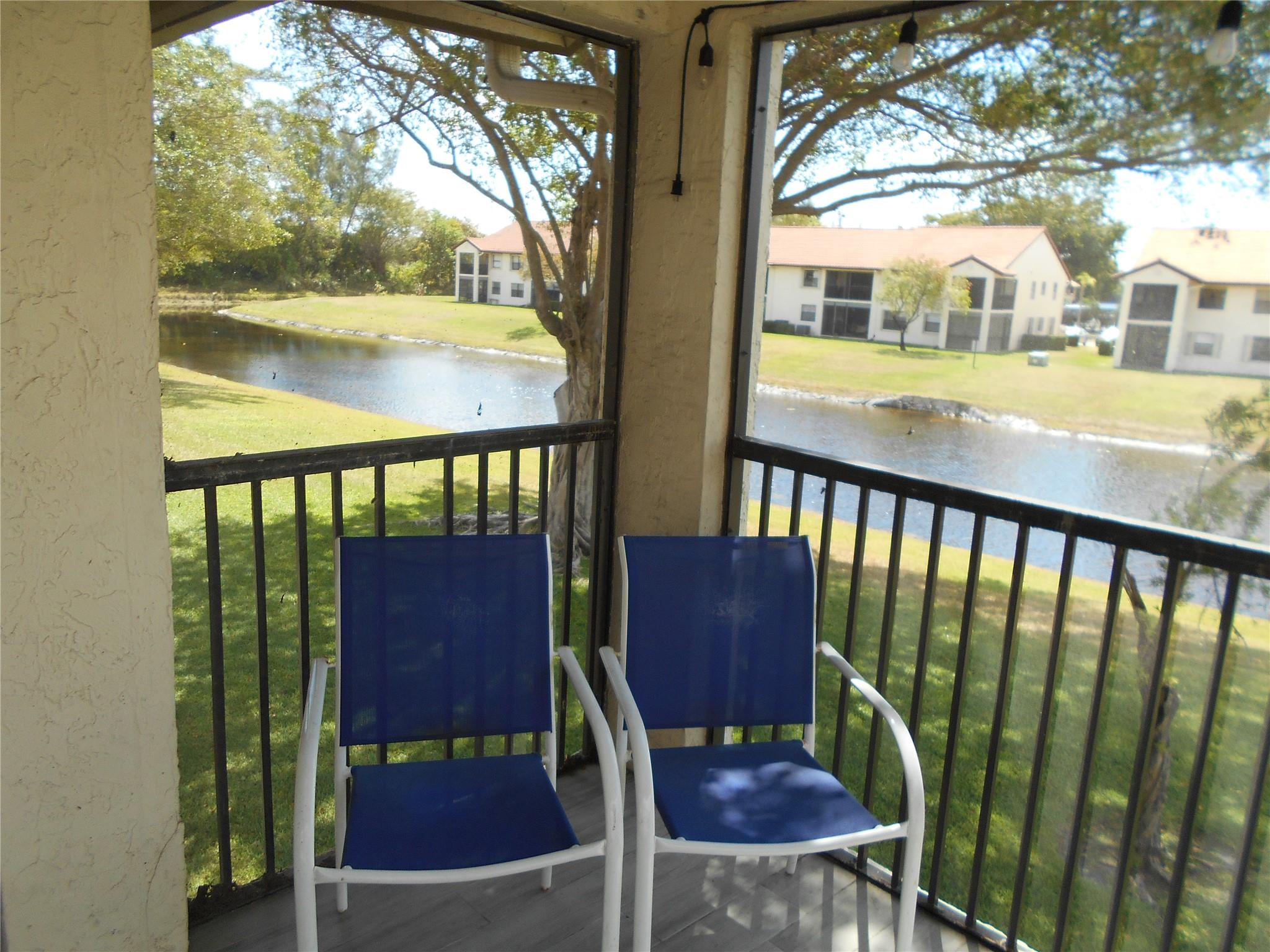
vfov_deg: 53.1
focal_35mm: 26
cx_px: 635
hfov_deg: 67.3
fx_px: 954
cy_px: 476
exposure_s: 1/200
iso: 80
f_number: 3.2
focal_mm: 4.6
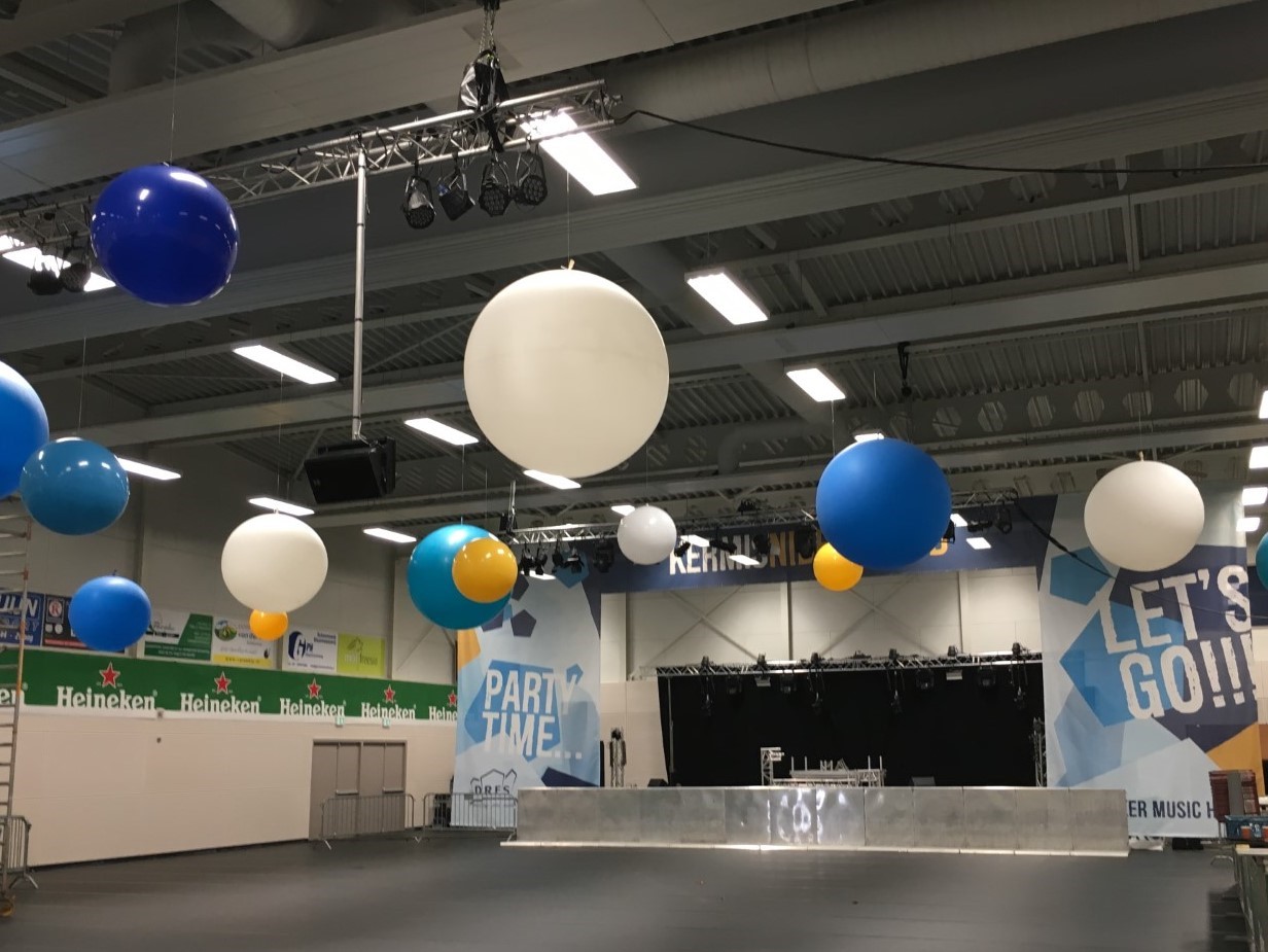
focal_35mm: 29
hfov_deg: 61.6
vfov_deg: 48.3
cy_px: 476
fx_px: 1063
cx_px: 634
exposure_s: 1/33
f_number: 2.2
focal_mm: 4.15
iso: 80
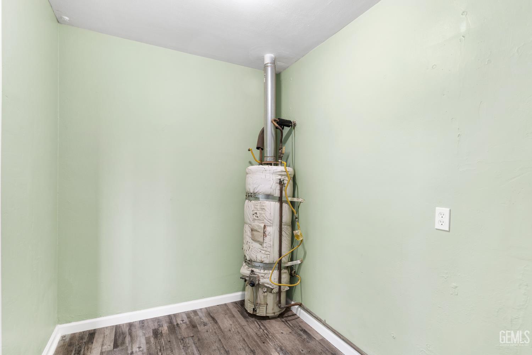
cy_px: 178
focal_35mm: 17
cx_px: 266
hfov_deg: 93.3
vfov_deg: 70.4
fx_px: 251
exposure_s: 1/1.25
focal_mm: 17
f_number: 5.6
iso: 400
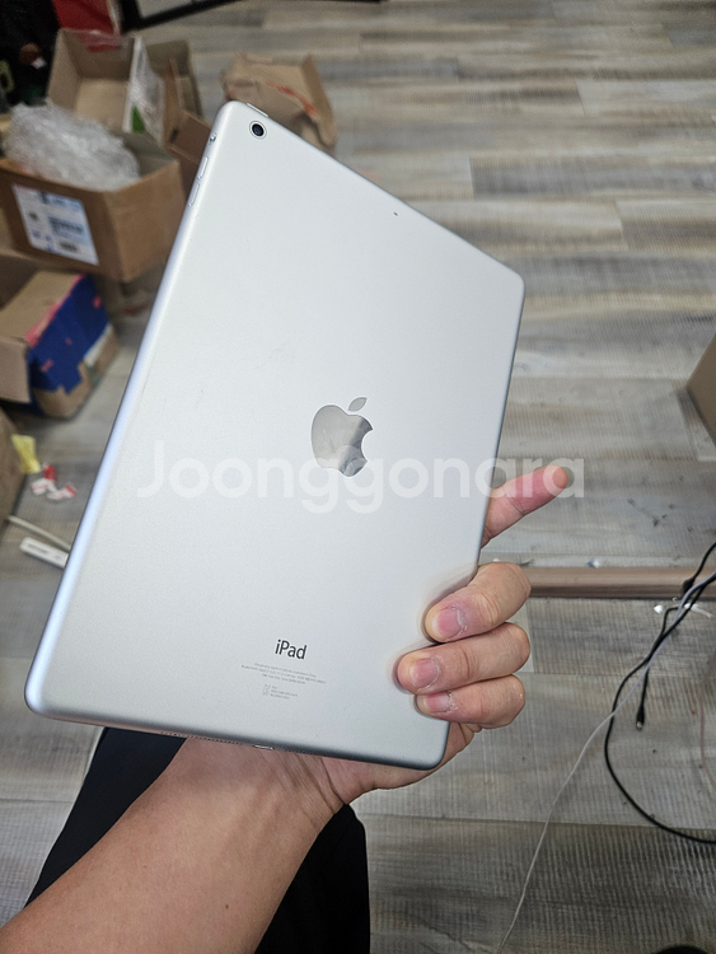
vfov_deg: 73.9
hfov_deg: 58.9
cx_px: 358
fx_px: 634
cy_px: 477
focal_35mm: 23
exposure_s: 1/120
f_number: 1.8
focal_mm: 5.4
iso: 80
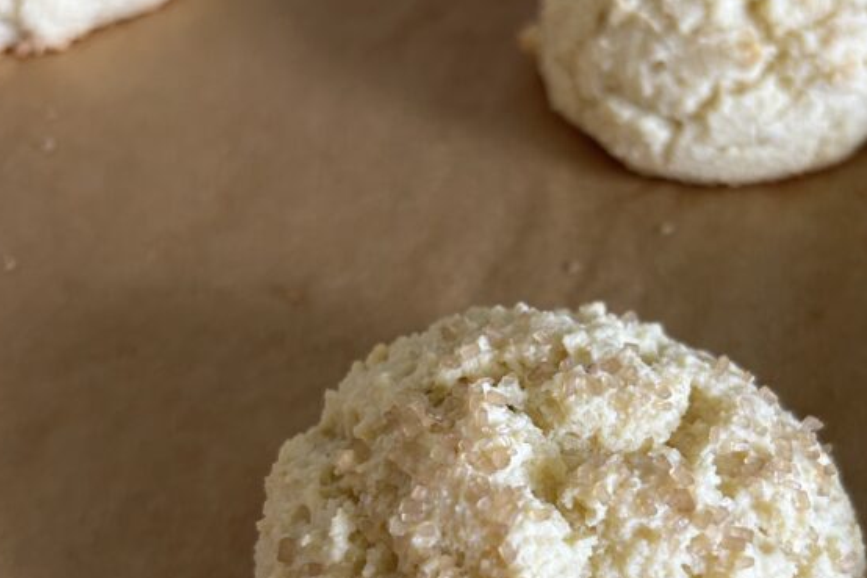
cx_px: 554
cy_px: 388
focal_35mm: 50
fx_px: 1204
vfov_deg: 26.8
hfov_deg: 39.3
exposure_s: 1/120
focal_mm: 5.7
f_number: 1.5
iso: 125
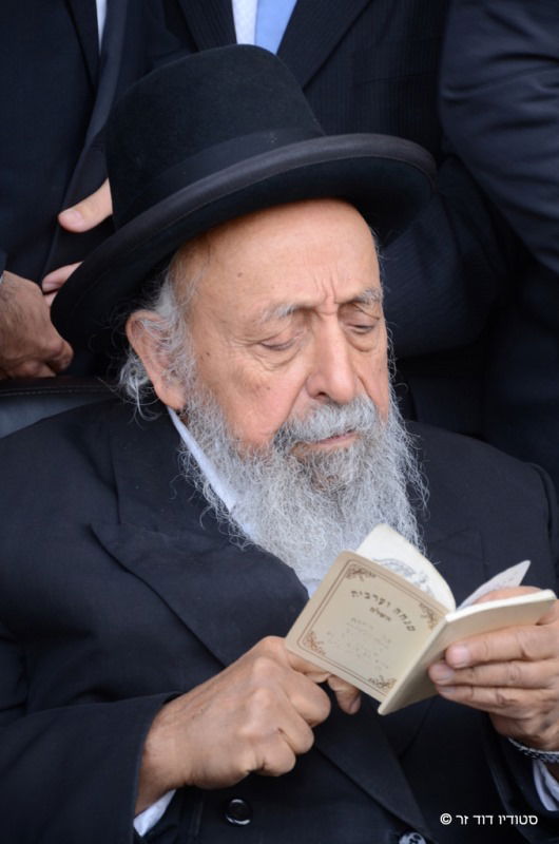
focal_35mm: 128
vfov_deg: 16.1
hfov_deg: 10.7
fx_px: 2982
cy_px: 422
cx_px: 280
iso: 400
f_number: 5.6
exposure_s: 1/80
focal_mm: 85
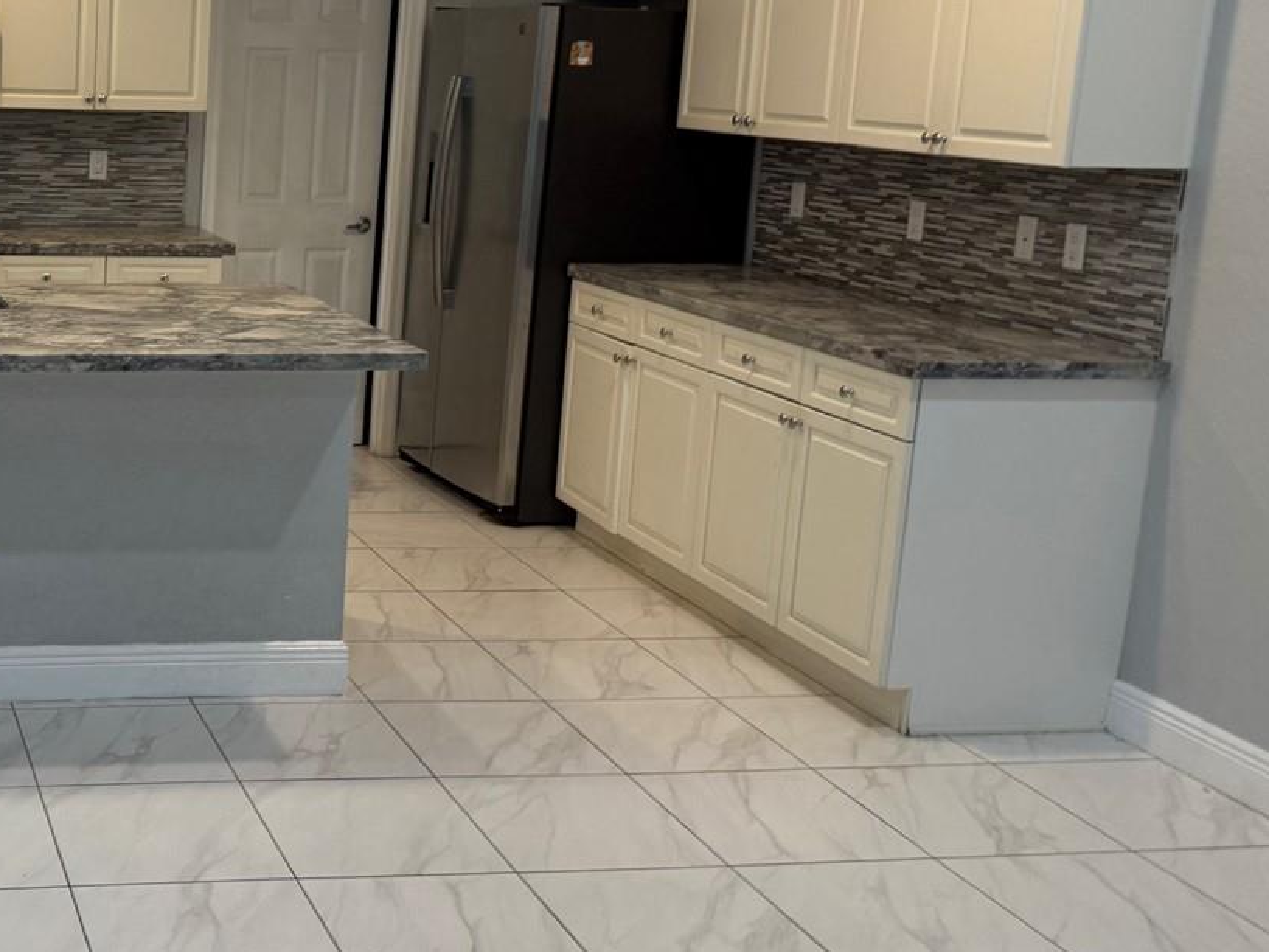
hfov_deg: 37.0
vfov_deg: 30.7
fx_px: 1723
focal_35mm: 47
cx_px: 57
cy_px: 348
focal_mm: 6.76
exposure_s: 1/60
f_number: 1.78
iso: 125
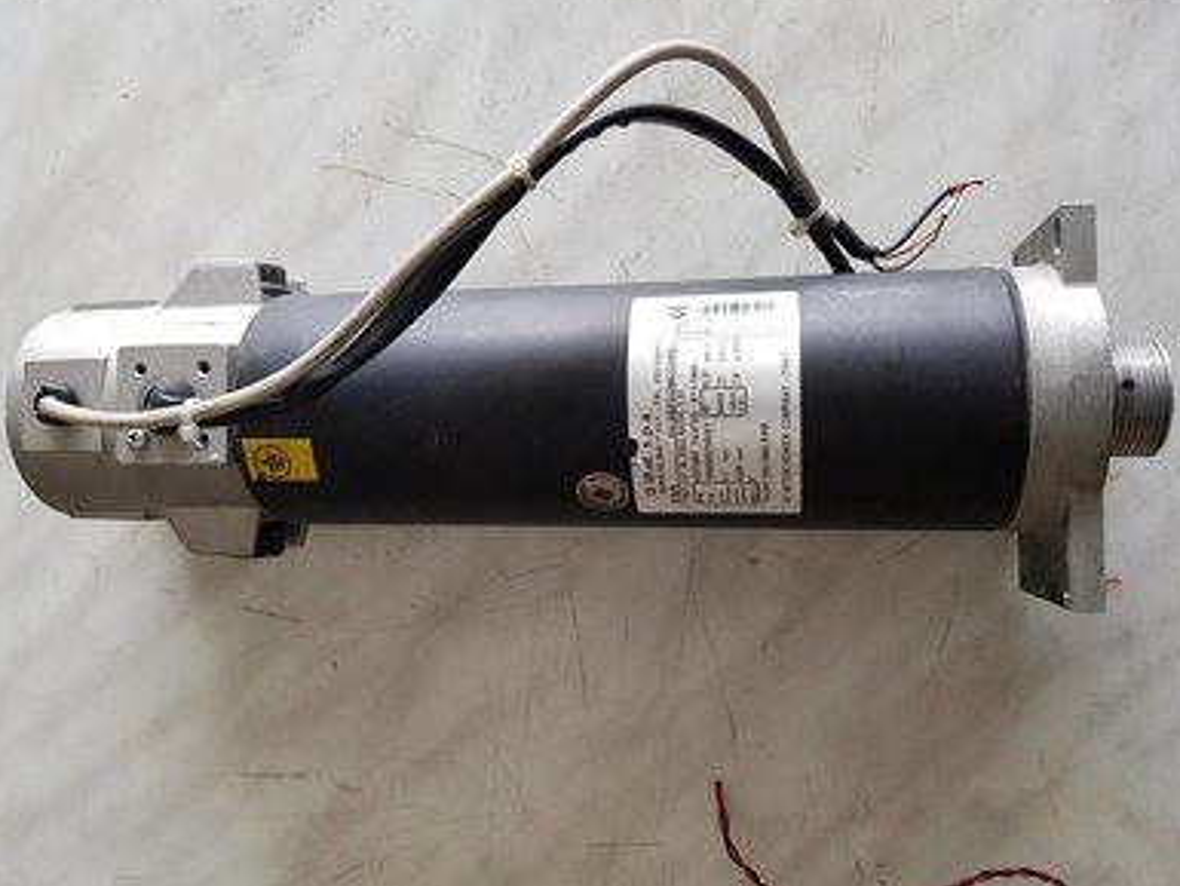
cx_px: 582
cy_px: 438
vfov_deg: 51.4
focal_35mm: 27
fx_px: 921
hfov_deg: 65.3
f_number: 1.7
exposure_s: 1/50
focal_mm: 4.2
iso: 160
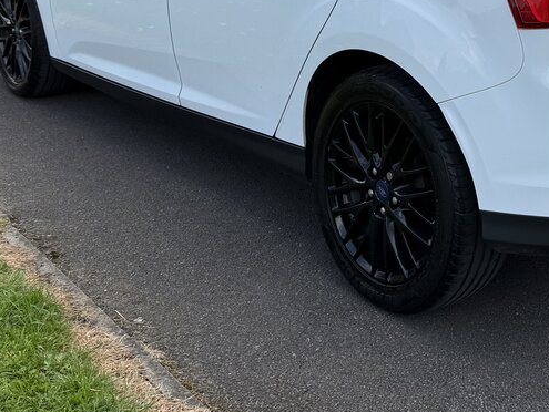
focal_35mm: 62
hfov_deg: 30.1
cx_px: 475
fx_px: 984
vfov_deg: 22.6
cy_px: -14
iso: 80
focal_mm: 6.76
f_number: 1.78
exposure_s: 1/2370
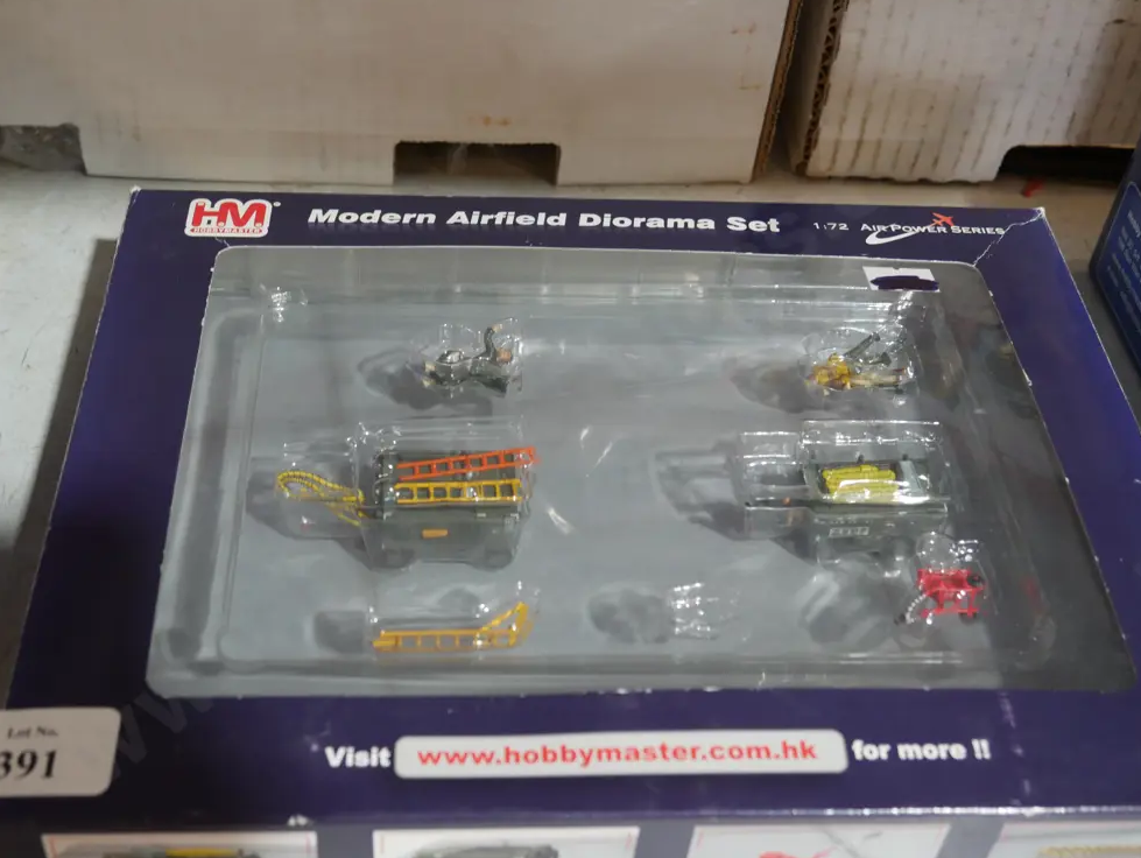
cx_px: 557
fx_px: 1518
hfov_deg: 41.2
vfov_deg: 31.6
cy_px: 413
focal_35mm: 46
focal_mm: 22
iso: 640
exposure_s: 1/60
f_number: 4.7
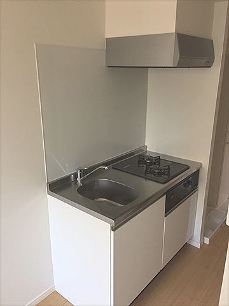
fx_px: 256
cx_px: 114
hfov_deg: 48.2
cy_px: 153
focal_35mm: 29
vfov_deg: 61.7
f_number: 2.2
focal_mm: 4.15
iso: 80
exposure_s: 1/30
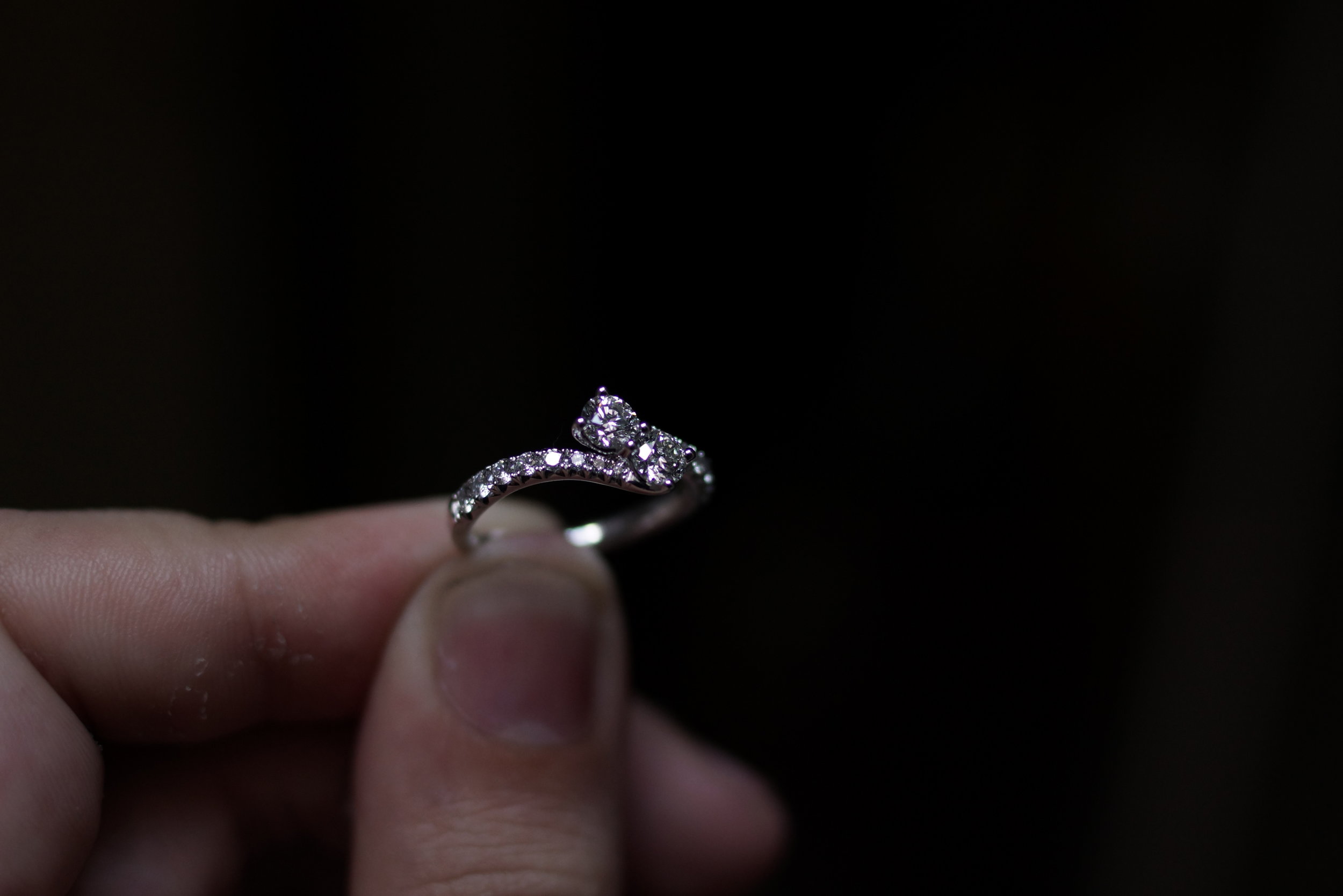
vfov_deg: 25.8
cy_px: 448
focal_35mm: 52
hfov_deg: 37.8
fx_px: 1959
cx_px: 672
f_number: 2.5
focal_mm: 35
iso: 320
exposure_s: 1/320
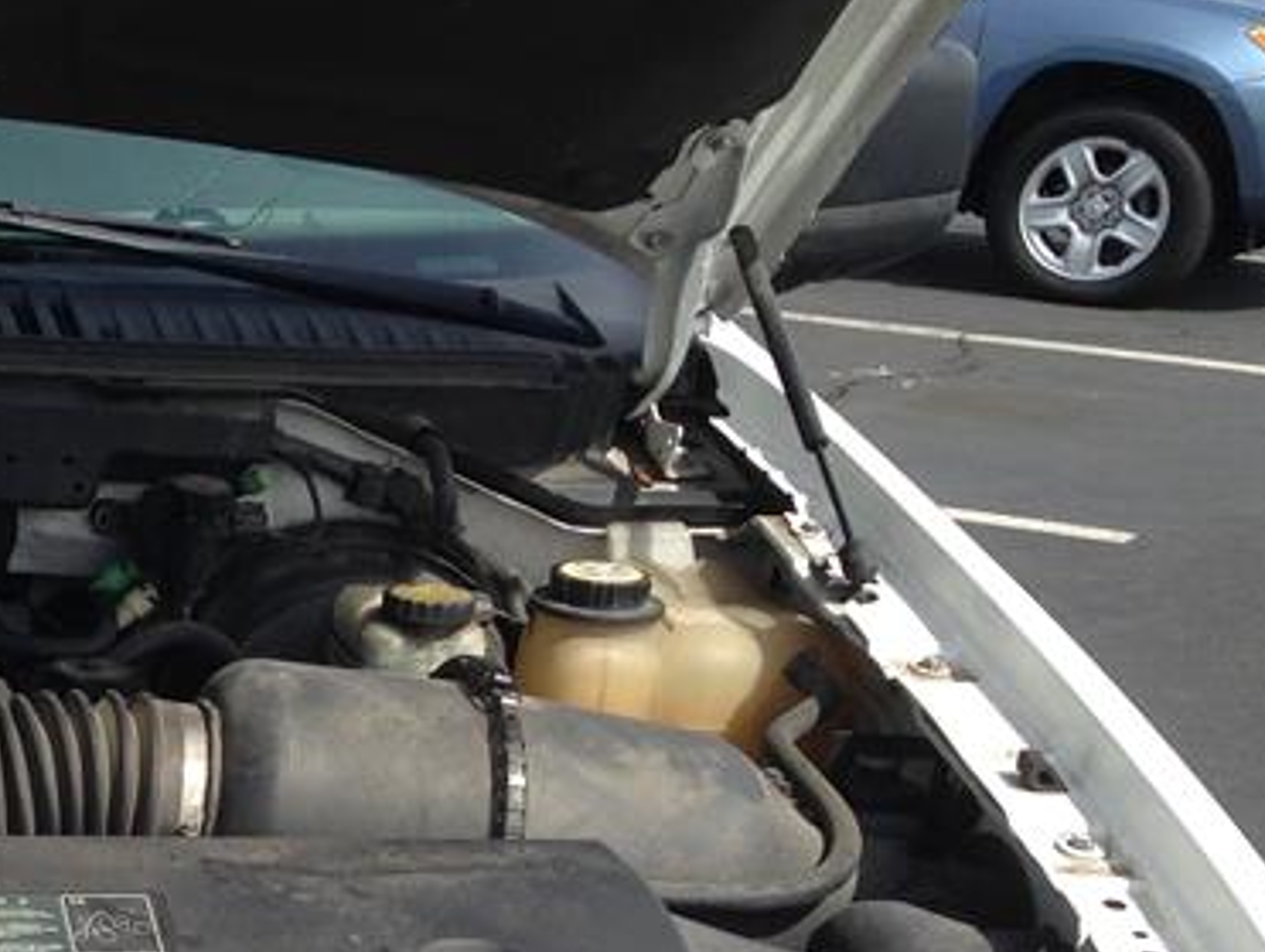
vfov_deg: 16.1
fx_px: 3329
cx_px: -348
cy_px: 853
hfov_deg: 19.9
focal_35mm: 91
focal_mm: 4.13
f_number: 2.4
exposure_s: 1/935
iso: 50
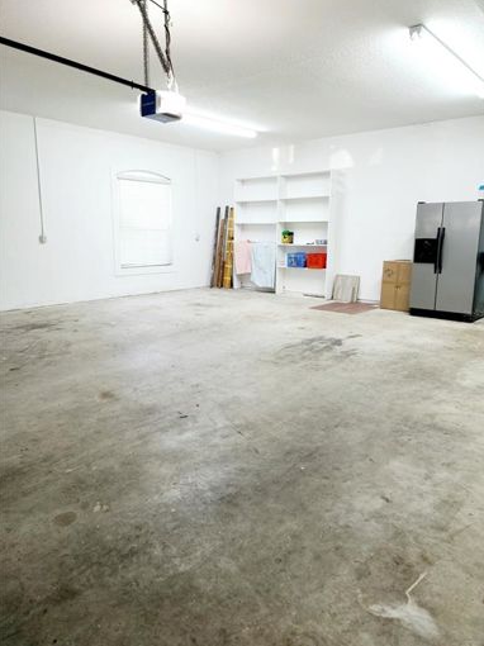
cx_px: 250
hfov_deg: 56.8
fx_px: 448
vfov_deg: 71.6
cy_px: 313
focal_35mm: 24
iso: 100
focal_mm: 5.4
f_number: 1.8
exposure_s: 1/60.2
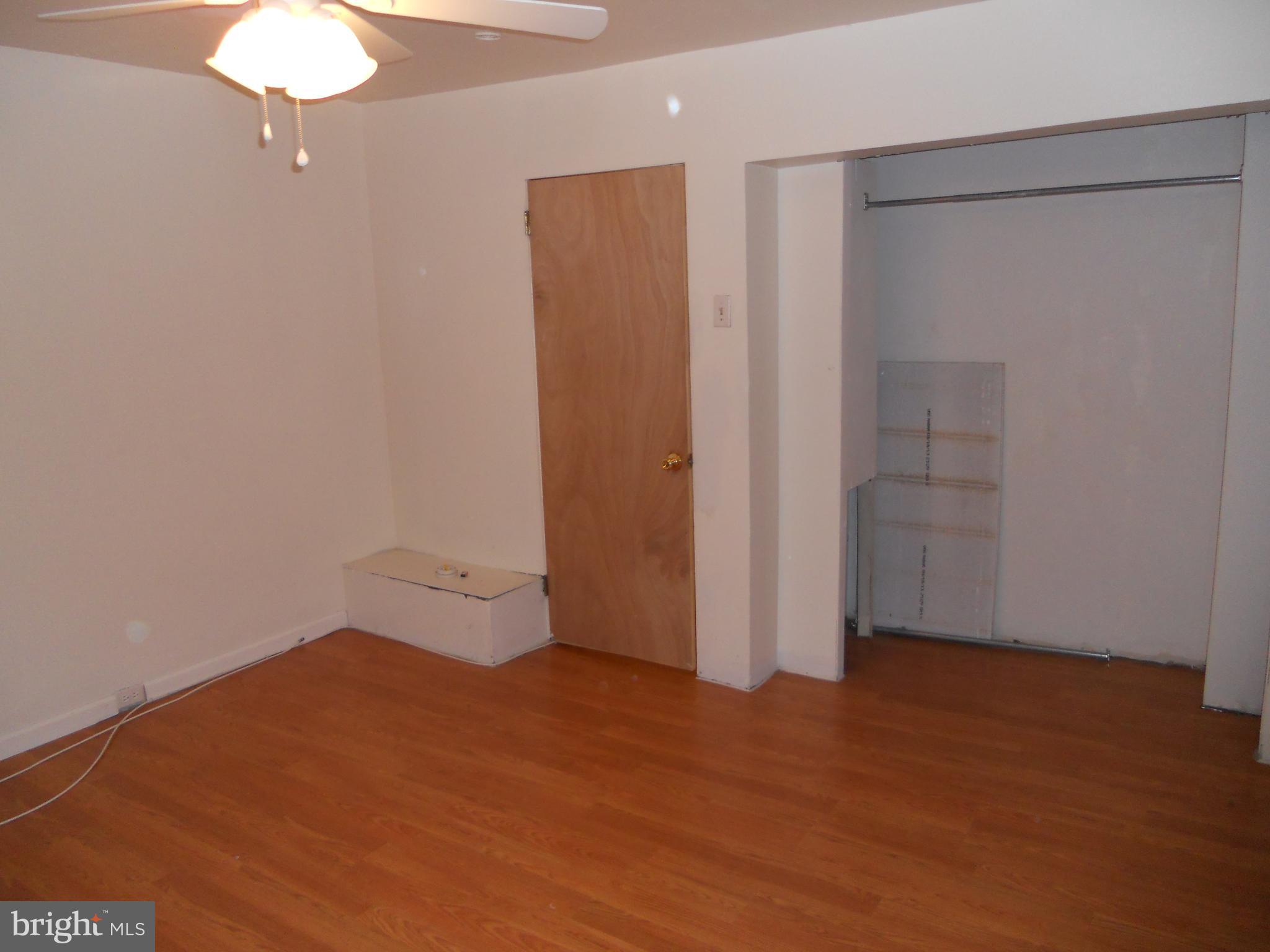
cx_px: 635
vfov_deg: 51.4
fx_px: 991
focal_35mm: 27
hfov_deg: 65.3
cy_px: 476
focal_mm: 4.9
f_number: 3.2
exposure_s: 1/25
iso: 200
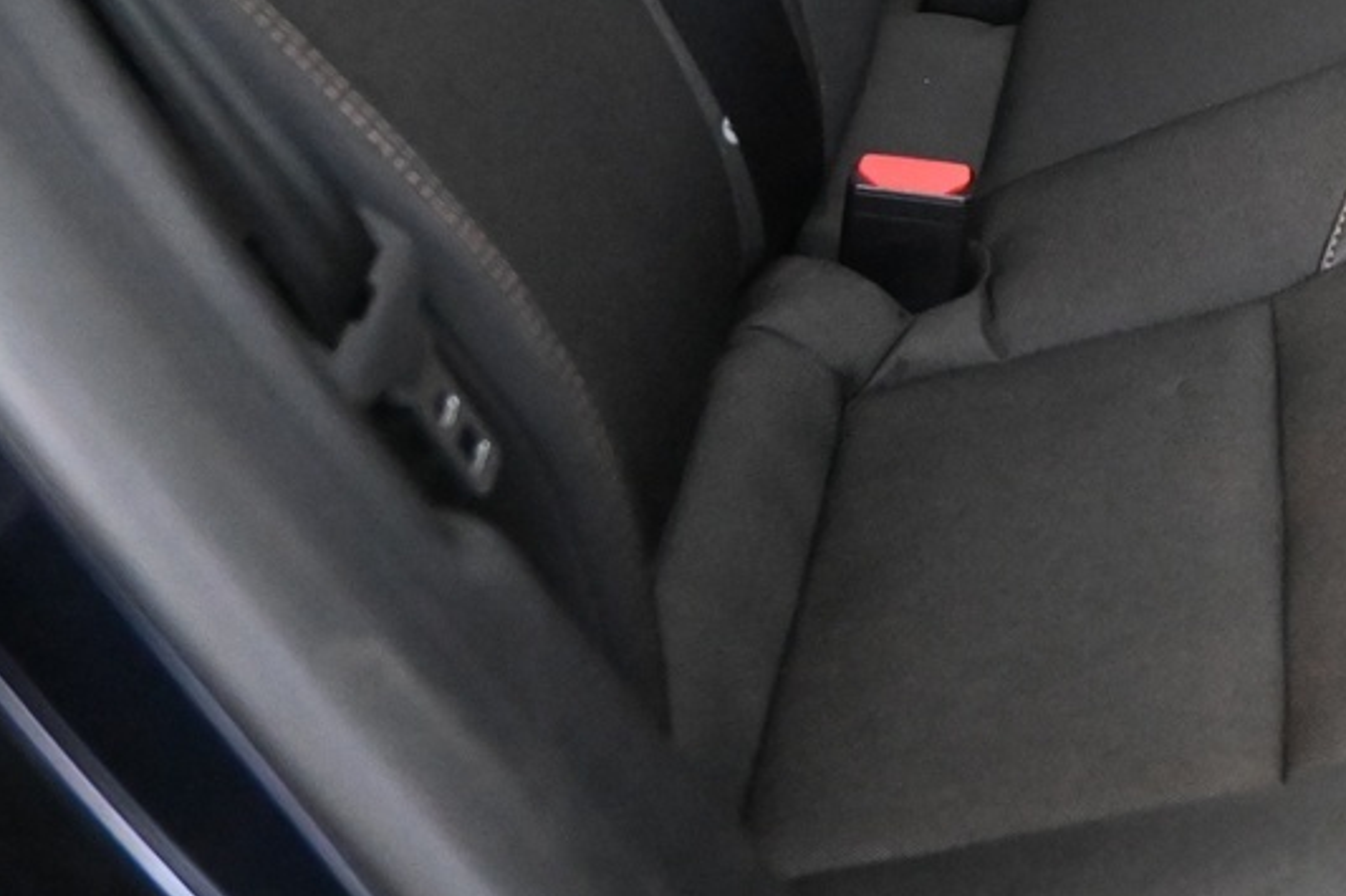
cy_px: -318
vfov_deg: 17.3
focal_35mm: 73
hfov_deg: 26.0
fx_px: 2728
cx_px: 1412
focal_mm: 16
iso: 5600
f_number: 3.5
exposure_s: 1/25
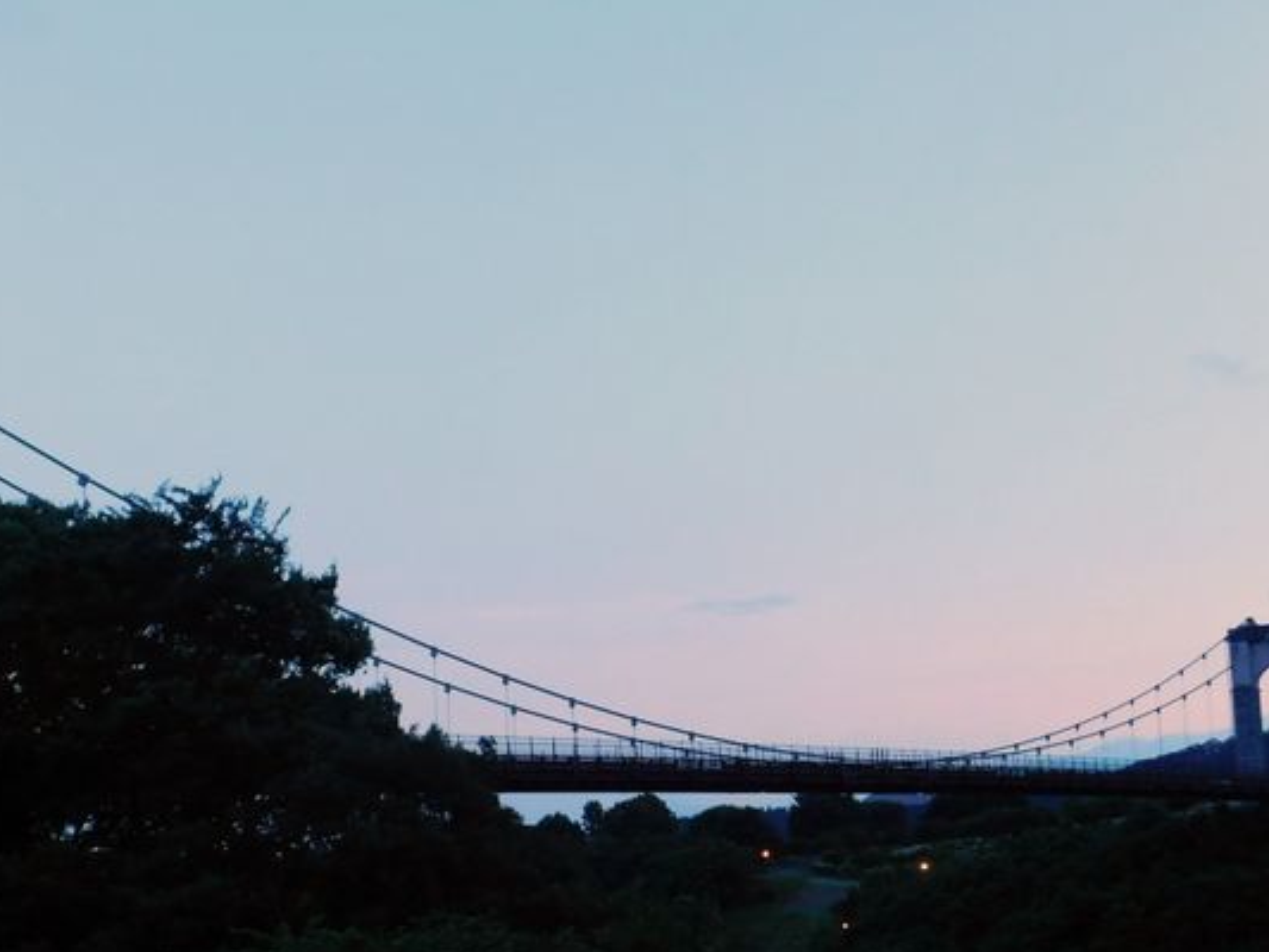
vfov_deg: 31.7
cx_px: 555
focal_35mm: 45
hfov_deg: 42.0
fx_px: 1650
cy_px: 688
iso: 280
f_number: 3.2
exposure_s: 1/30
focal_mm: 5.3
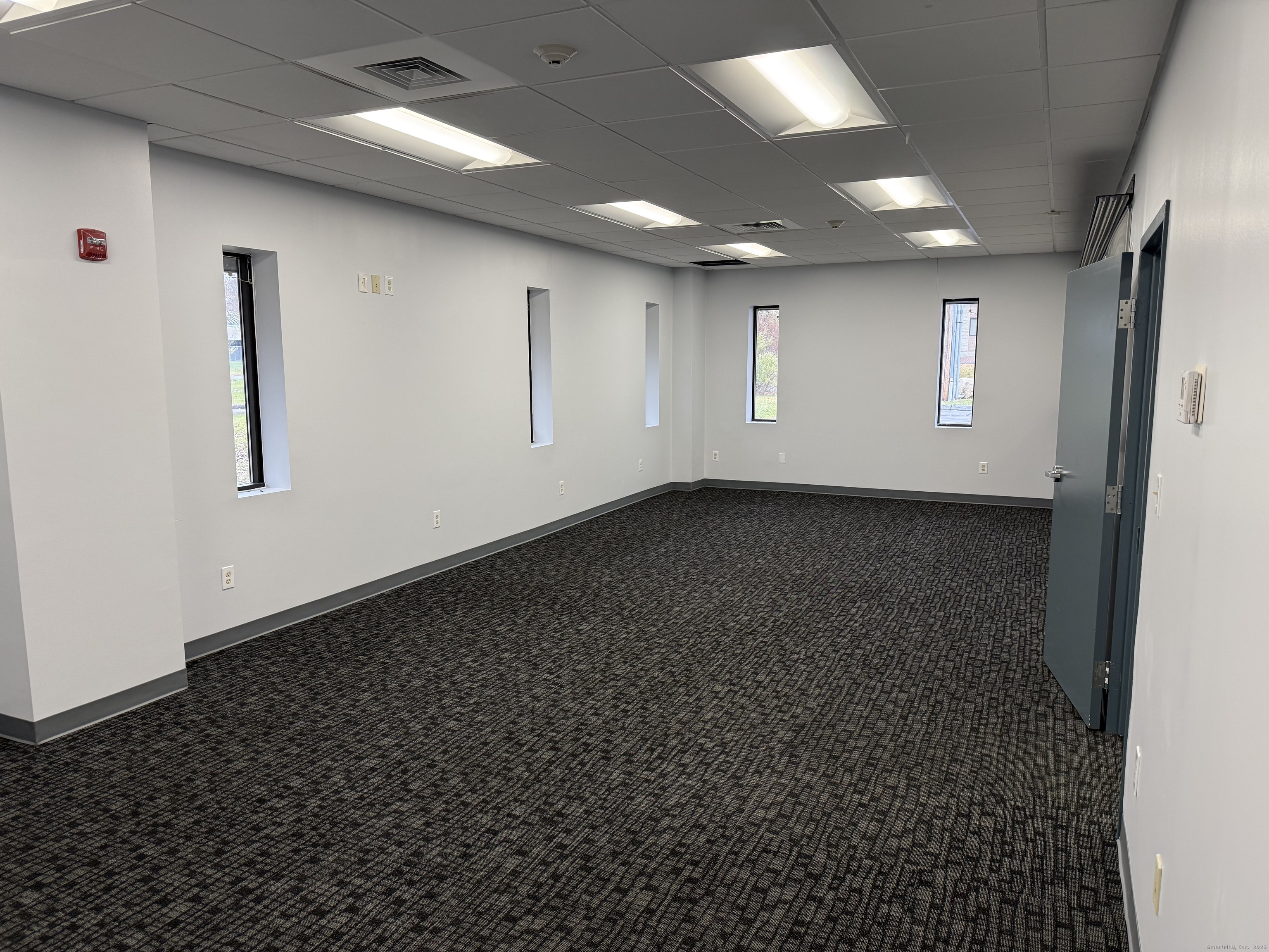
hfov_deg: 71.6
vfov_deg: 56.8
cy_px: 476
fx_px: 880
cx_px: 634
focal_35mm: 24
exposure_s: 1/120
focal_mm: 6.76
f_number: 1.78
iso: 160
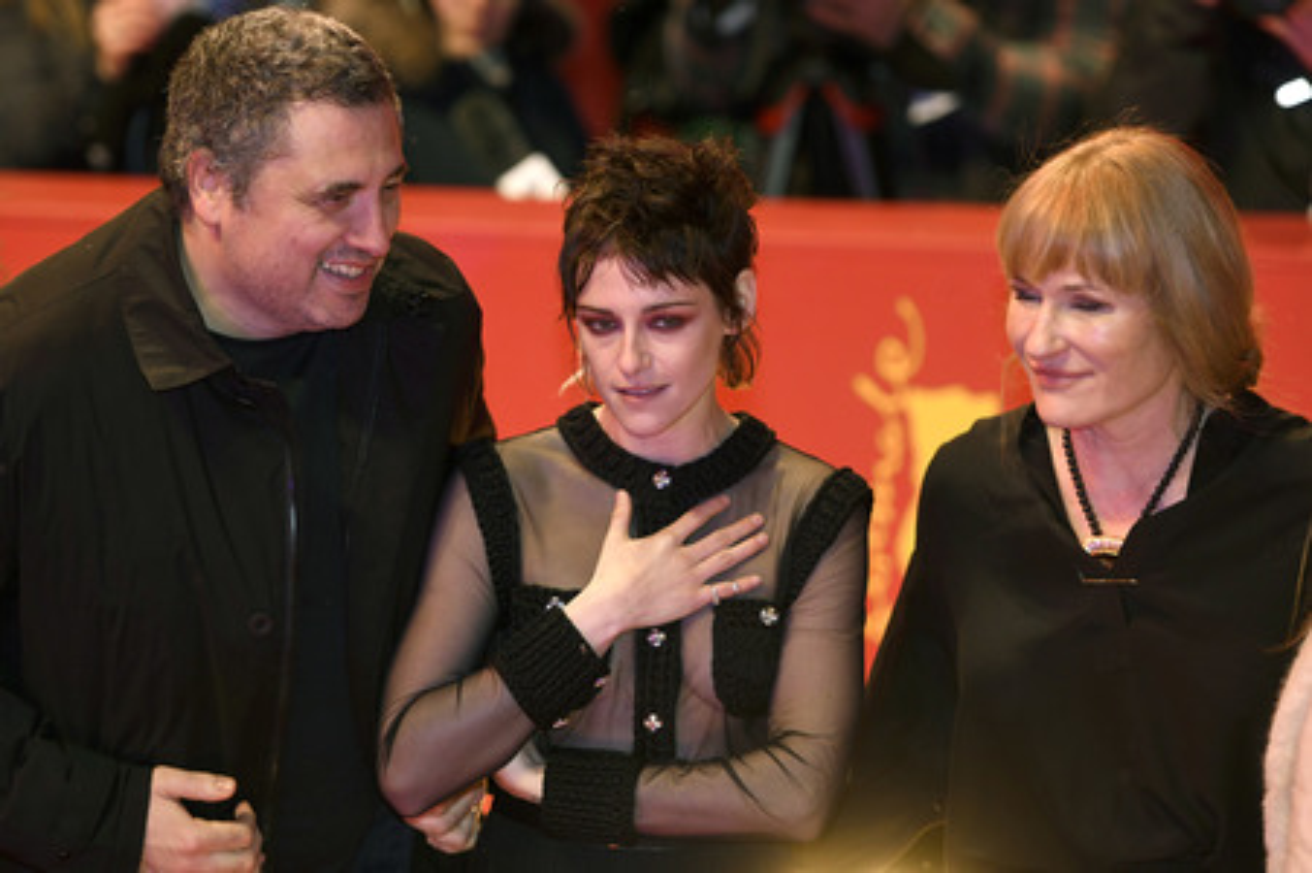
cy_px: 436
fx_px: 5645
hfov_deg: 13.3
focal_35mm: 155
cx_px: 656
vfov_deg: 8.8
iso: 1250
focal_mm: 155
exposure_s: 1/400
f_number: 3.2
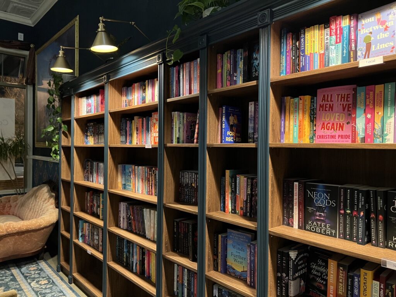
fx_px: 297
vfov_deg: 53.1
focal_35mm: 26
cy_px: 148
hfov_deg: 67.3
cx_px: 198
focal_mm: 5.7
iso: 640
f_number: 1.5
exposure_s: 1/40
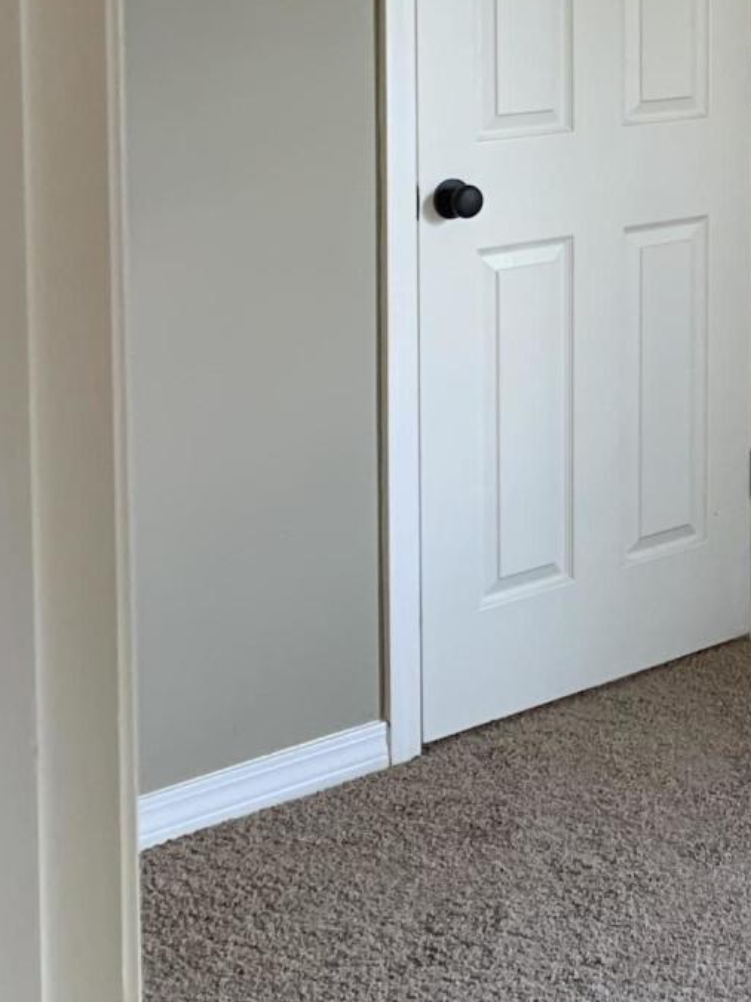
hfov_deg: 17.3
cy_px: 91
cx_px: 1109
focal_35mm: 77
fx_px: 2228
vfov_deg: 24.6
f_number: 1.8
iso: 100
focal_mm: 4.25
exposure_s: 1/60
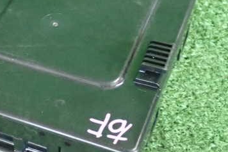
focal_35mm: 86
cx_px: 51
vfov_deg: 15.8
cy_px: 51
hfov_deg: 23.4
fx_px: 544
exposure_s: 1/50
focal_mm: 8.99
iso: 2500
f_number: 3.2
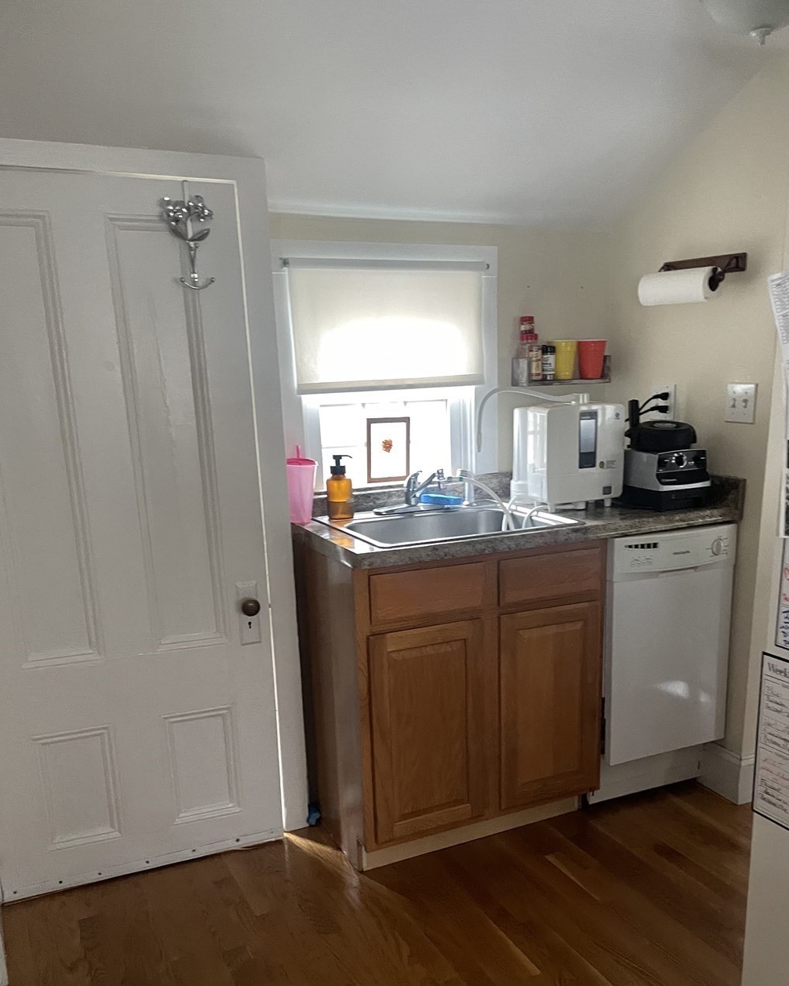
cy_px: 597
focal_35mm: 31
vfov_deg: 56.7
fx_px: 905
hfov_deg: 47.0
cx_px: 448
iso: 640
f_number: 1.6
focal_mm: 4.2
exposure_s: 1/38
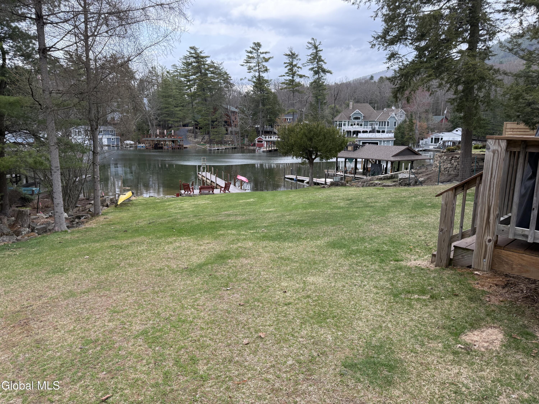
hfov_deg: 71.6
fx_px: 374
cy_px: 202
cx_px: 270
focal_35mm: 24
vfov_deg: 56.8
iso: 100
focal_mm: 6.76
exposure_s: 1/637
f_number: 1.78
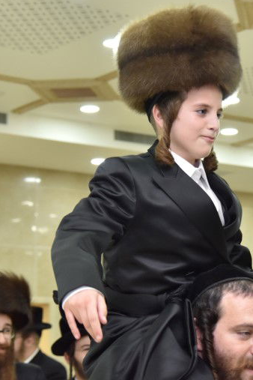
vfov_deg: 20.2
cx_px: 177
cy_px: 192
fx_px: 1065
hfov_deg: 13.5
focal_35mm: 101
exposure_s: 1/250
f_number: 4
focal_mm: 50
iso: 1250
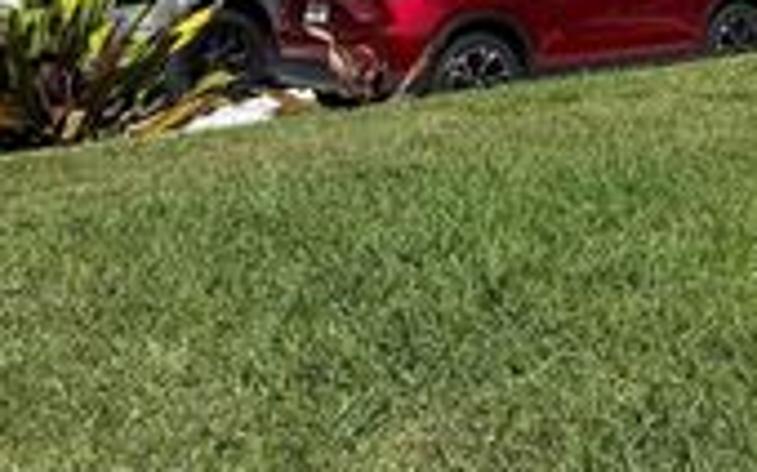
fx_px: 1546
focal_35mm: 75
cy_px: -296
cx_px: 1038
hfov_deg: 23.6
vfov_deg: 15.6
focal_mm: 6.76
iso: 80
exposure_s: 1/5319
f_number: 1.78
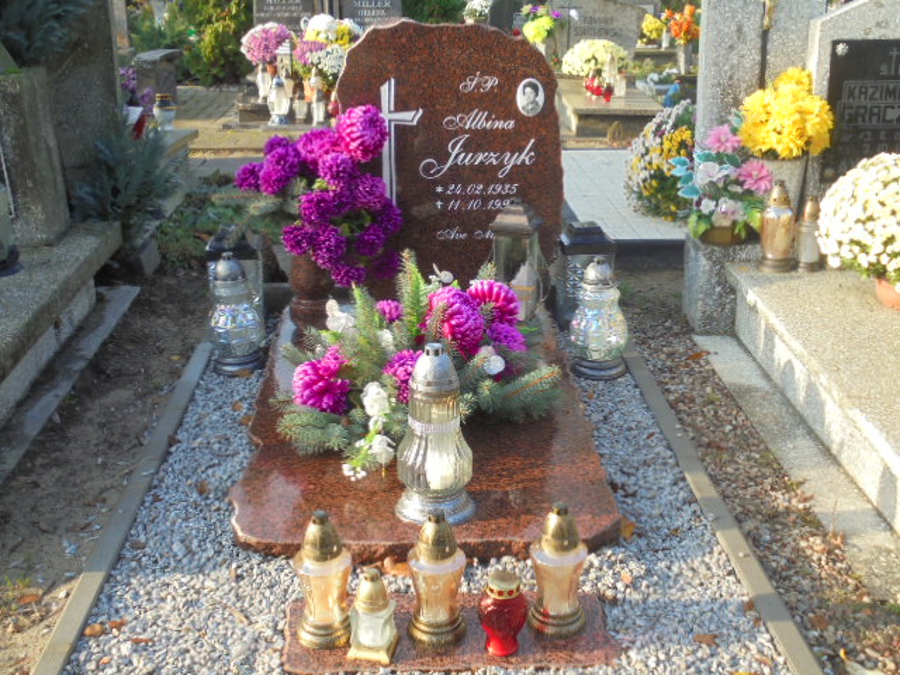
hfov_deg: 43.9
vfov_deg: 33.6
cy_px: 338
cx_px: 450
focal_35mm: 43
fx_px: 1118
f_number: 4.5
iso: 100
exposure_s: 1/80
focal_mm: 7.8
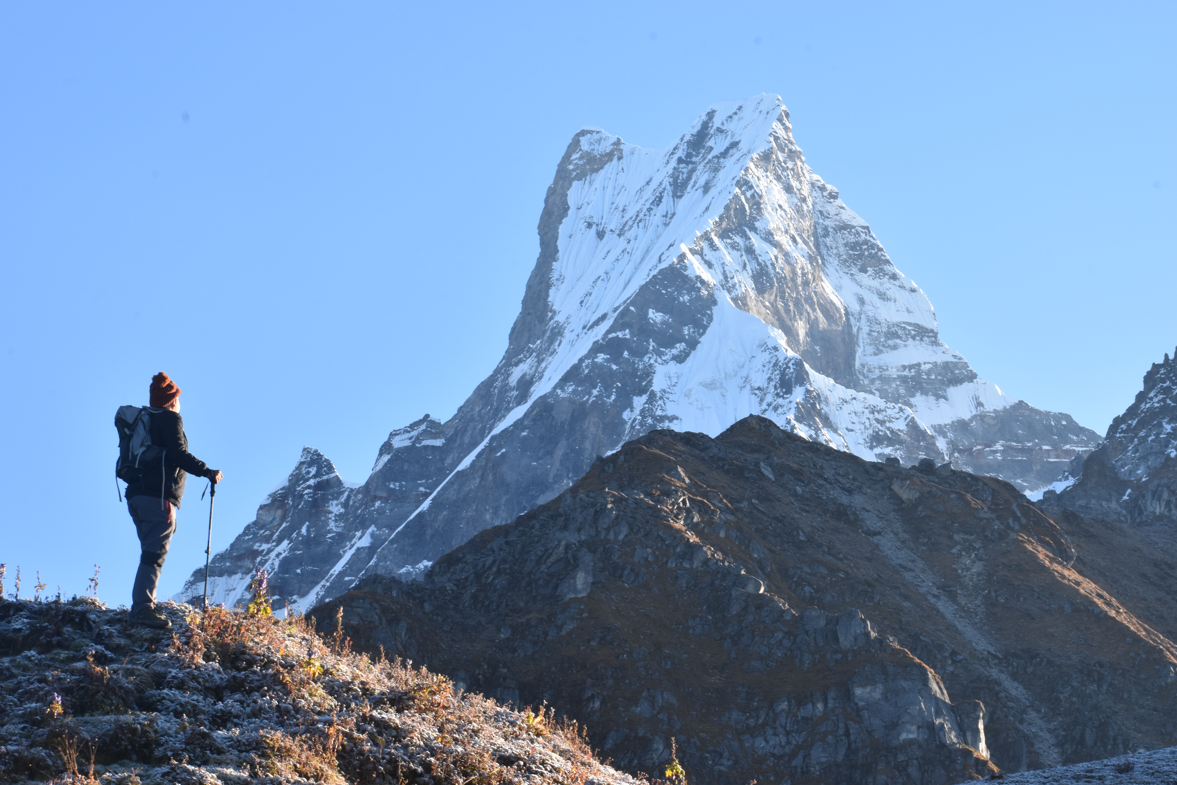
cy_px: 392
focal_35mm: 108
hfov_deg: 18.9
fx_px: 3531
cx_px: 588
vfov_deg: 12.7
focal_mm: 72
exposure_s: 1/40
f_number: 22
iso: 400
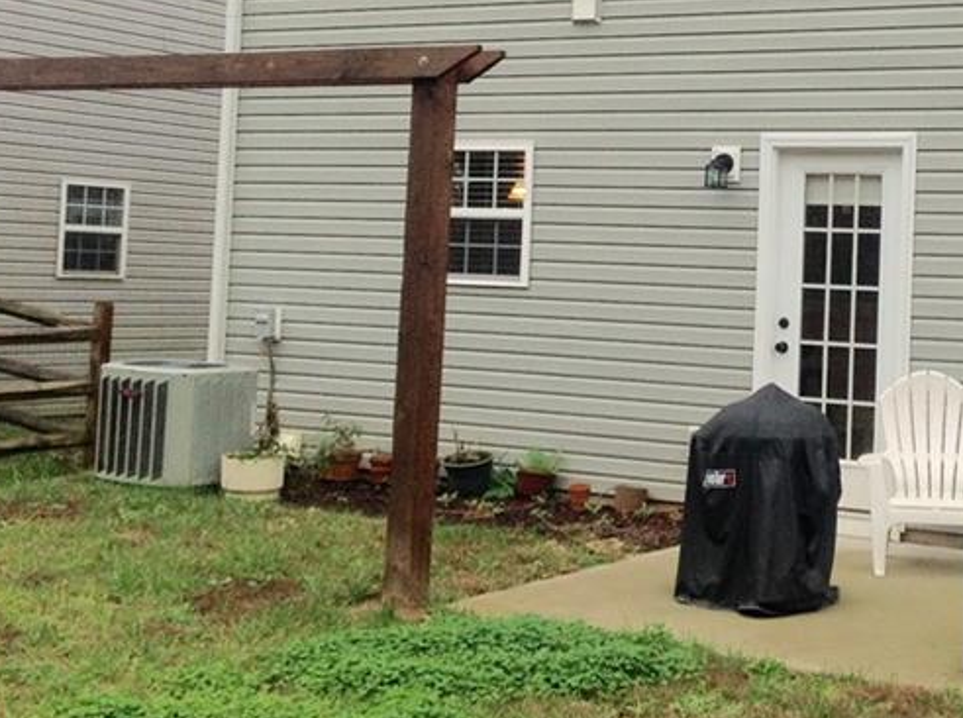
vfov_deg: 19.9
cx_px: 728
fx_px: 2026
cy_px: 167
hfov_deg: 26.4
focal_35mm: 73
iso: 64
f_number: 2.4
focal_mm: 4.28
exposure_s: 1/120
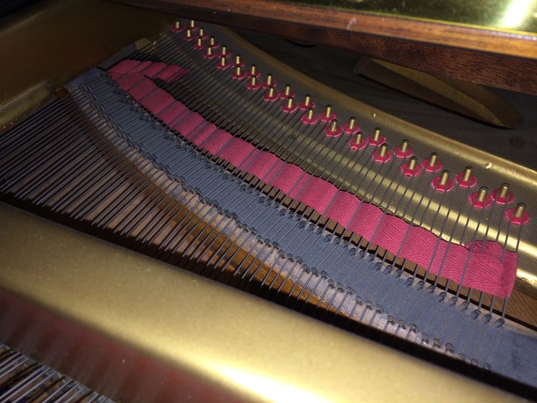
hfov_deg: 60.0
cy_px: 202
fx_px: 465
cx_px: 268
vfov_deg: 46.8
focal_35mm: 30
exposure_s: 1/48
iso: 32
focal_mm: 4.12
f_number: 2.2
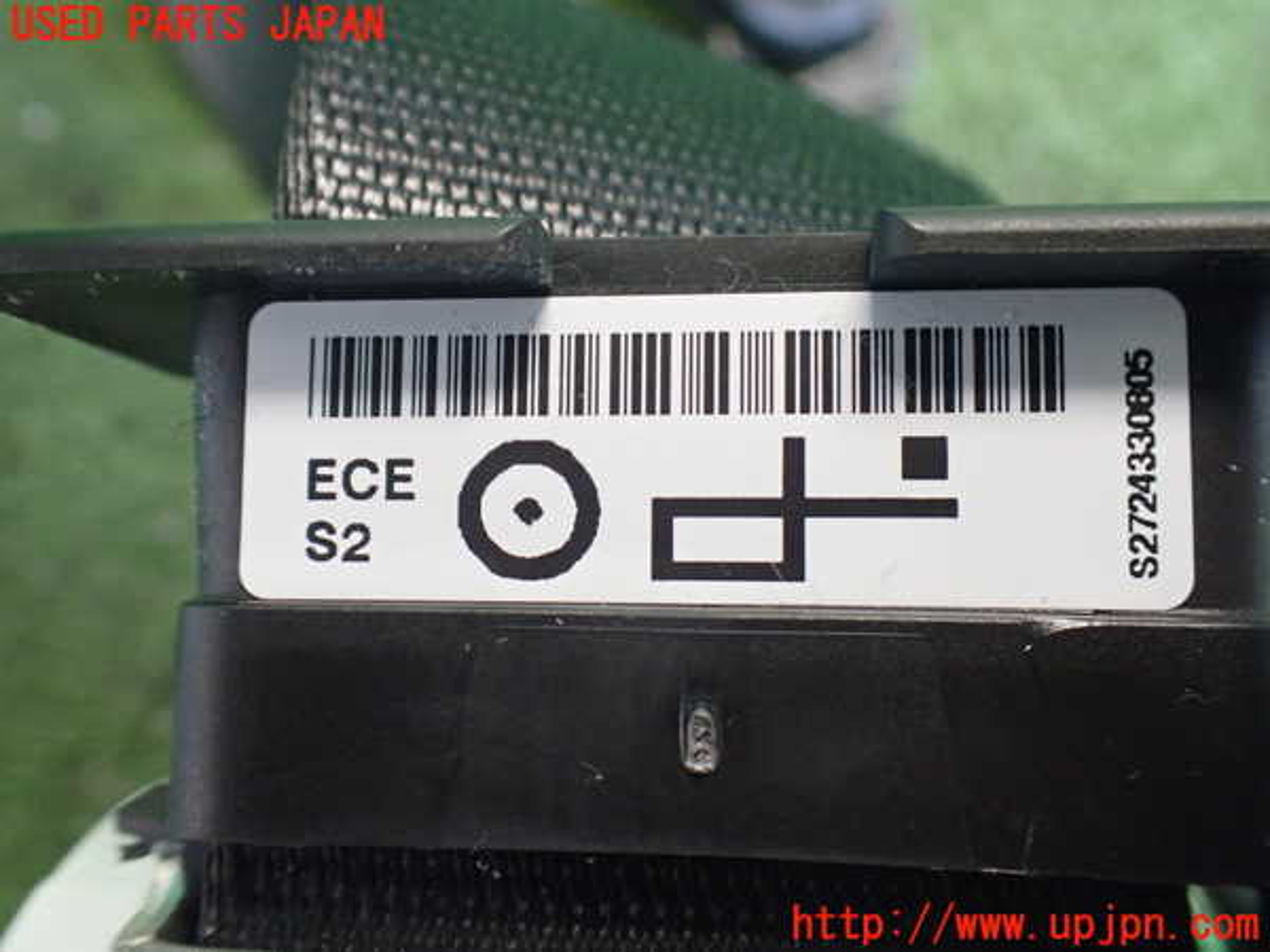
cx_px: 635
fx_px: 1101
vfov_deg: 46.8
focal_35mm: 30
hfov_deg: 60.0
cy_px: 476
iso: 800
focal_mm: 5.4
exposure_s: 1/80
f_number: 2.3
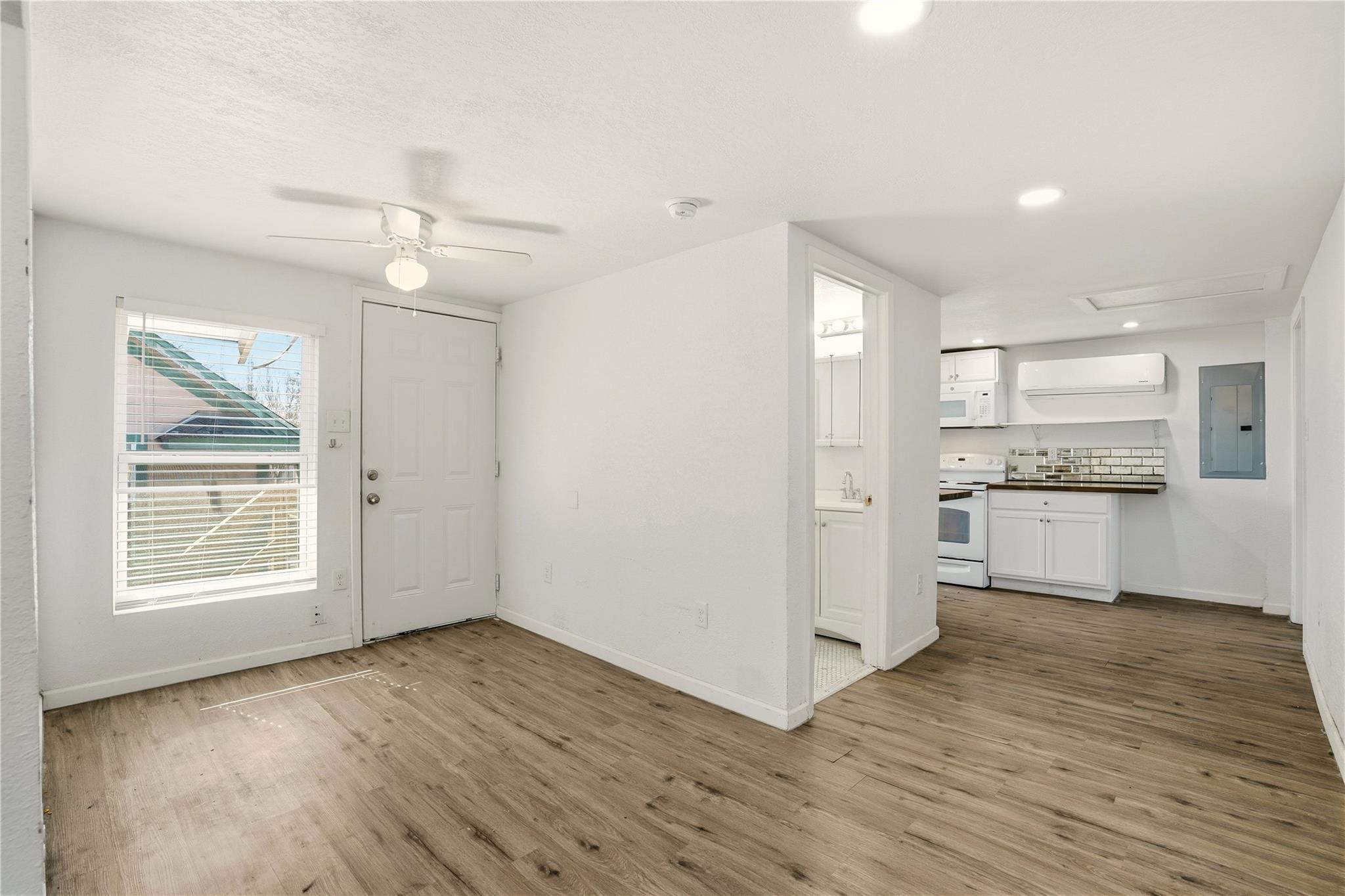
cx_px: 672
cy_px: 448
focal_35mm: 16
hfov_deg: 96.8
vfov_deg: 73.7
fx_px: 598
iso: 400
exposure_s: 1/750
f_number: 8
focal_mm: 16
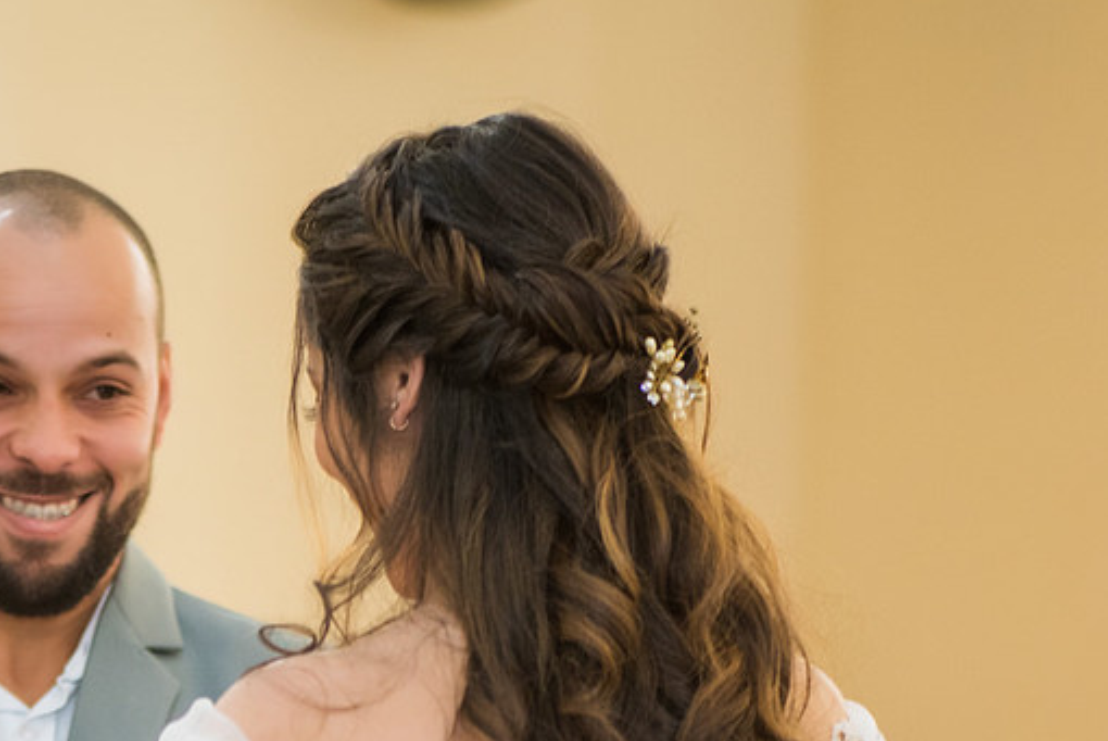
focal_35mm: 247
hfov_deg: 8.3
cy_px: 849
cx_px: 200
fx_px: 7608
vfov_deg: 5.6
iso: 1000
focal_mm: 105
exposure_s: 1/160
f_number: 3.2
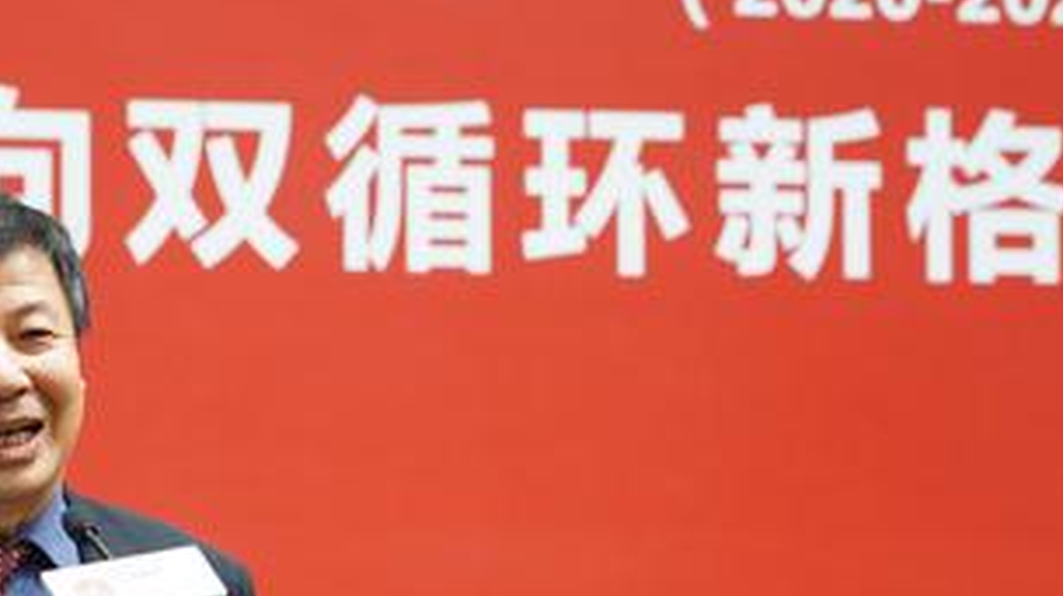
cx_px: 118
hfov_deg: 8.4
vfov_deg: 4.7
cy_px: 575
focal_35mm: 257
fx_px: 7238
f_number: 4
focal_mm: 91
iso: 2500
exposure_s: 1/80
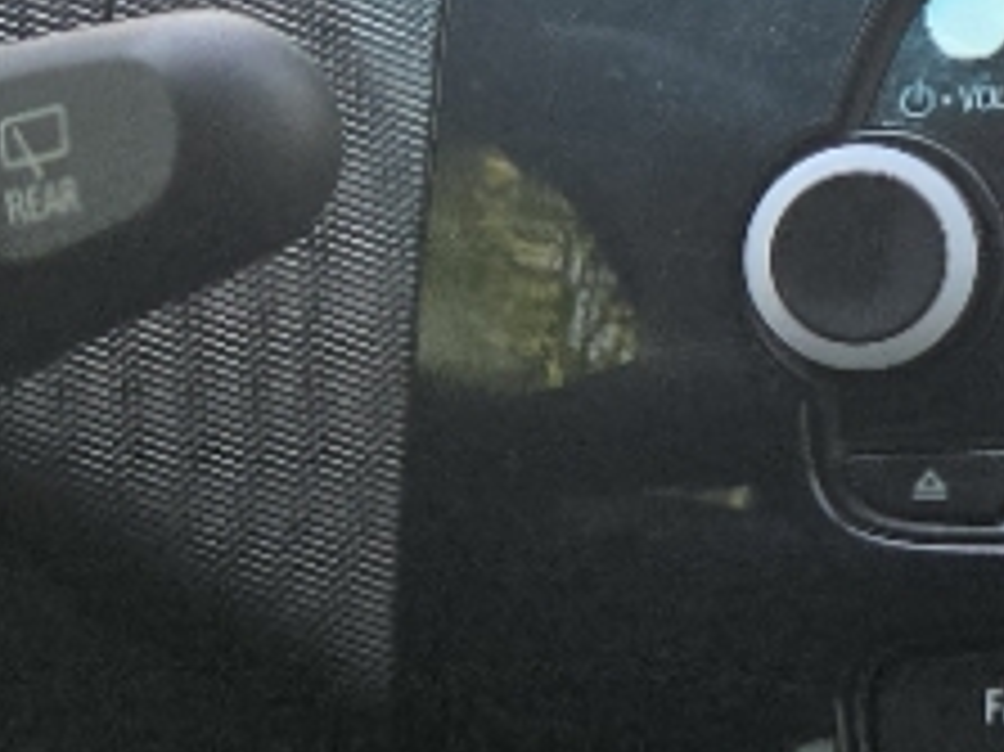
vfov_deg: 11.2
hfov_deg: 13.4
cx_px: 1801
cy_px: 239
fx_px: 3826
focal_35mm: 132
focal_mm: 5.4
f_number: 1.8
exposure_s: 1/508
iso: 160
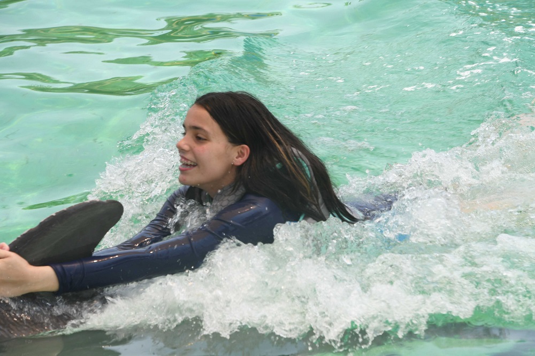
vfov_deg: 9.1
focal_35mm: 150
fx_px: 2228
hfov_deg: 13.7
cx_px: 268
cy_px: 178
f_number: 13
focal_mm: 100
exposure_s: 1/200
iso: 250
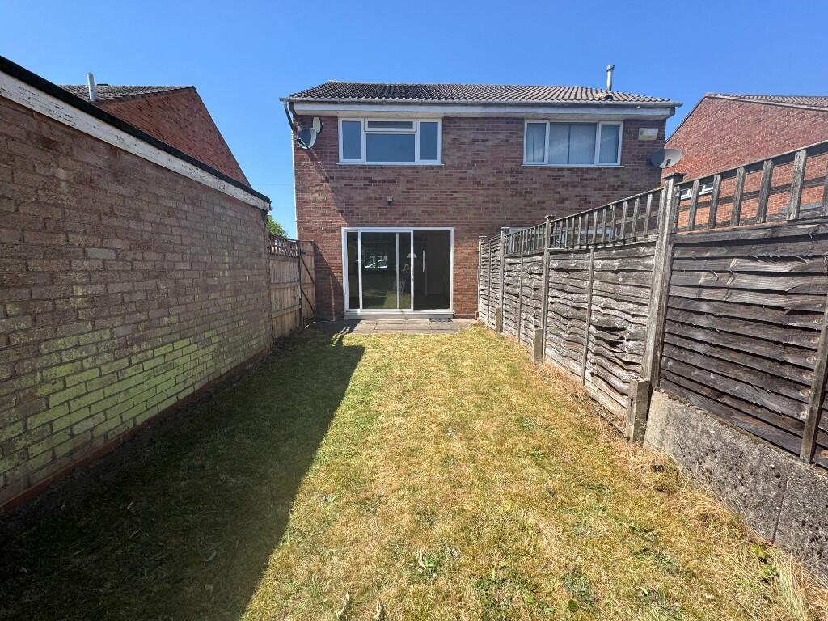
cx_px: 414
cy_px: 310
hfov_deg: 102.1
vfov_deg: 85.7
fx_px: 335
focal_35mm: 14
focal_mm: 2.22
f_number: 2.2
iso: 50
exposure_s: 1/1143
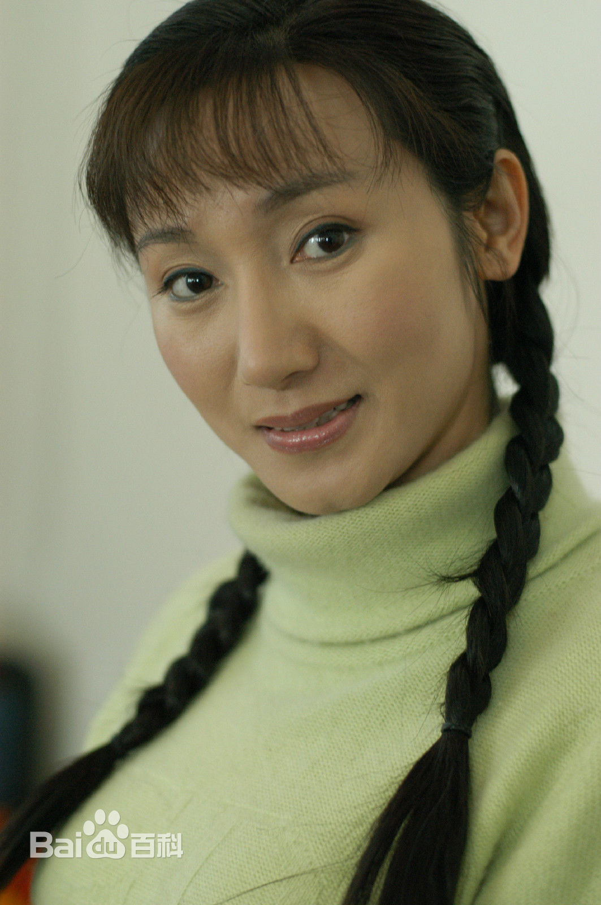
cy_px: 452
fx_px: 1882
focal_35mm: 75
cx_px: 300
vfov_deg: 27.0
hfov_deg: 18.1
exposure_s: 1/60
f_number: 2
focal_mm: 50
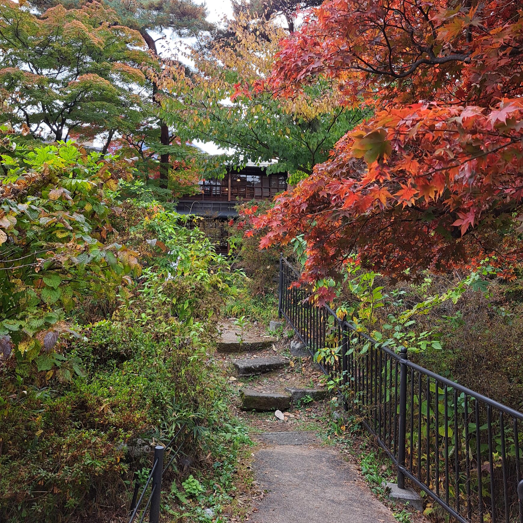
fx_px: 530
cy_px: 147
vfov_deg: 50.9
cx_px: 270
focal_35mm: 31
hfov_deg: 52.5
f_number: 1.8
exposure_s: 1/388
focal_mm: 5.23
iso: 50
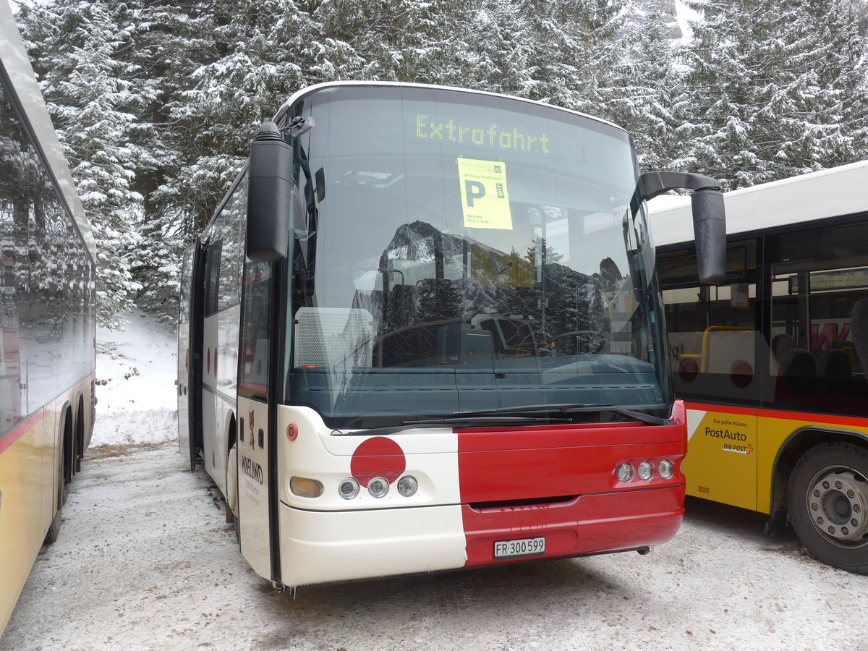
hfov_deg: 61.7
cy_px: 326
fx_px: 727
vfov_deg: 48.2
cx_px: 434
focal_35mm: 29
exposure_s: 1/250
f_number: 2.8
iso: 80
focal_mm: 6
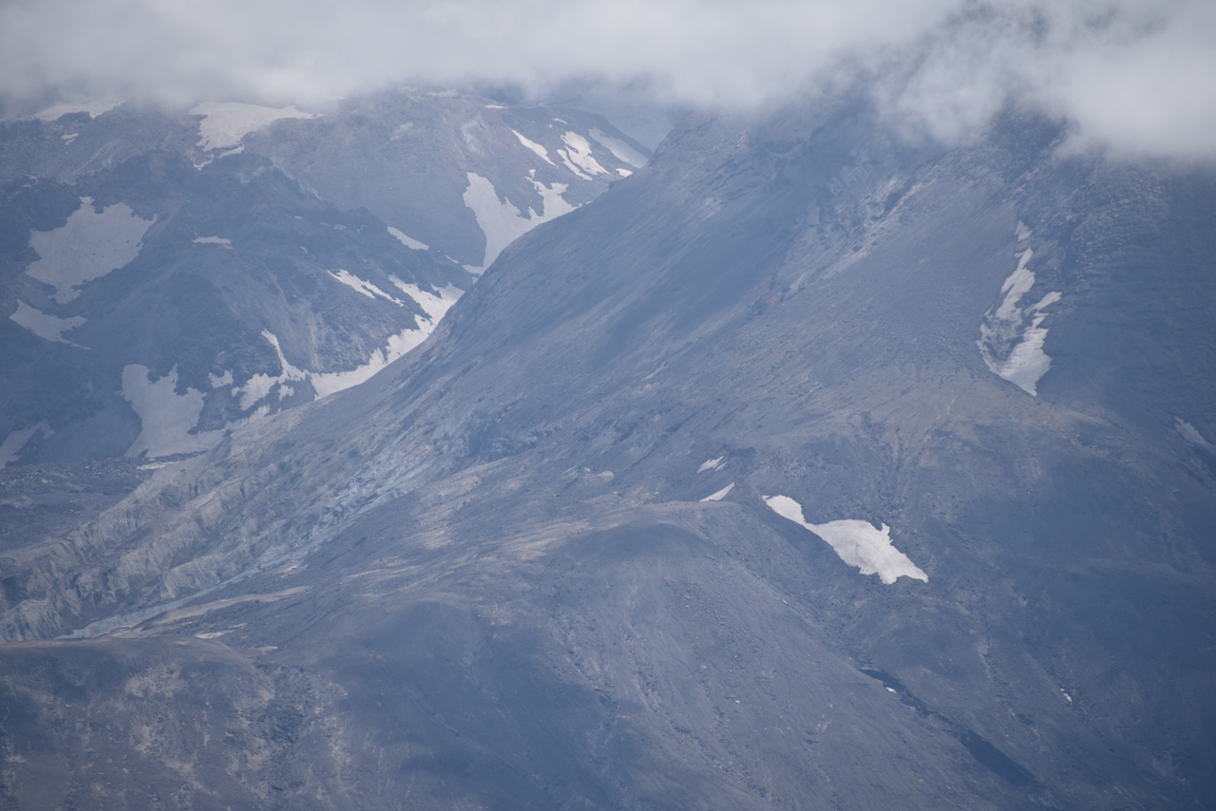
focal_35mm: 300
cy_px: 406
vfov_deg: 4.6
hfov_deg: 6.9
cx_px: 608
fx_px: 10135
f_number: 7.1
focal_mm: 300
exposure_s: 1/640
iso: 100
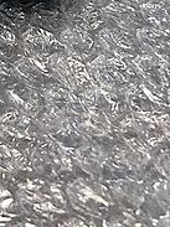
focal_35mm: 98
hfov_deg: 12.6
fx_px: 642
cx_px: -206
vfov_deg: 19.0
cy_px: -41
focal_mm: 3.99
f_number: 1.8
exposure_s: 1/50
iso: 32
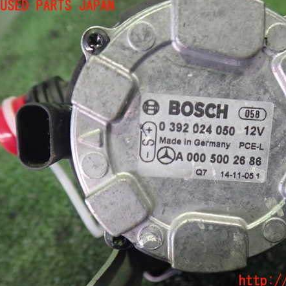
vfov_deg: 46.0
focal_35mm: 36
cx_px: 191
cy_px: 144
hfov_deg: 45.3
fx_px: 337
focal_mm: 5.4
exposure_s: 1/30
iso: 500
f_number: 2.3
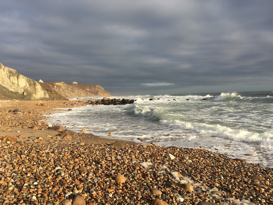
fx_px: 229
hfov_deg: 61.7
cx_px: 136
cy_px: 102
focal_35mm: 29
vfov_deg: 48.2
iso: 25
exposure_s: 1/1241
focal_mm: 4.15
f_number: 2.2
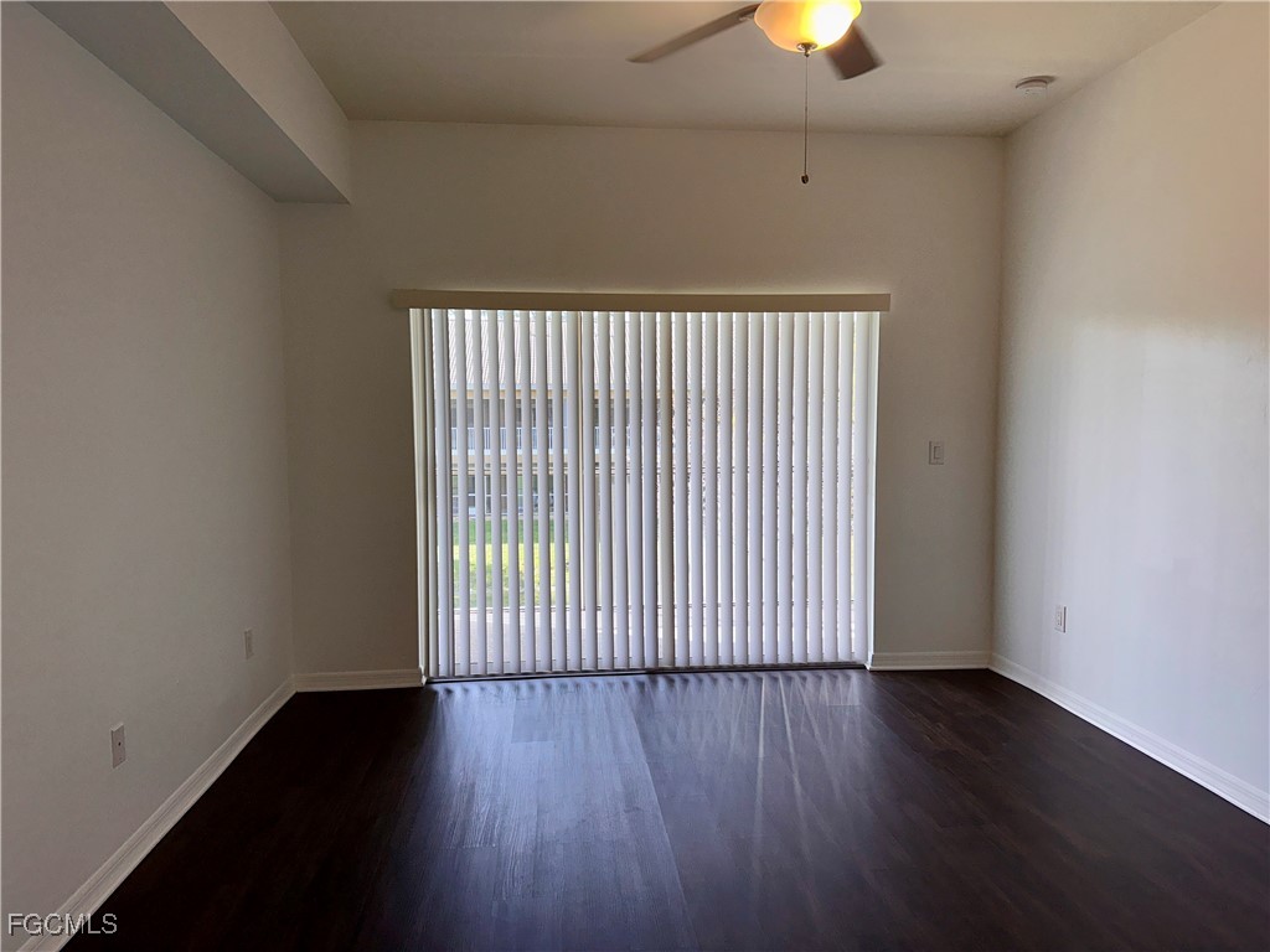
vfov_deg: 56.8
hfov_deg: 71.6
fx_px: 881
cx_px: 635
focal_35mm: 24
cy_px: 476
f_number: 1.78
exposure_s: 1/190
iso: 50
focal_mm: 6.86
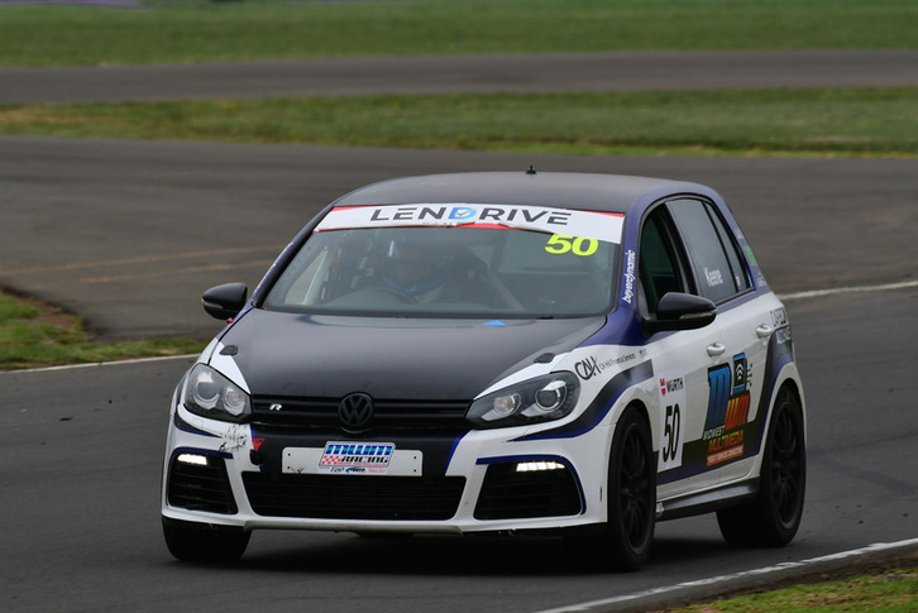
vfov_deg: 1.7
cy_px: 308
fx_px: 20233
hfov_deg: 2.6
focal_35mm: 793
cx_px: 445
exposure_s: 1/640
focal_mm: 480
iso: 320
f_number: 10
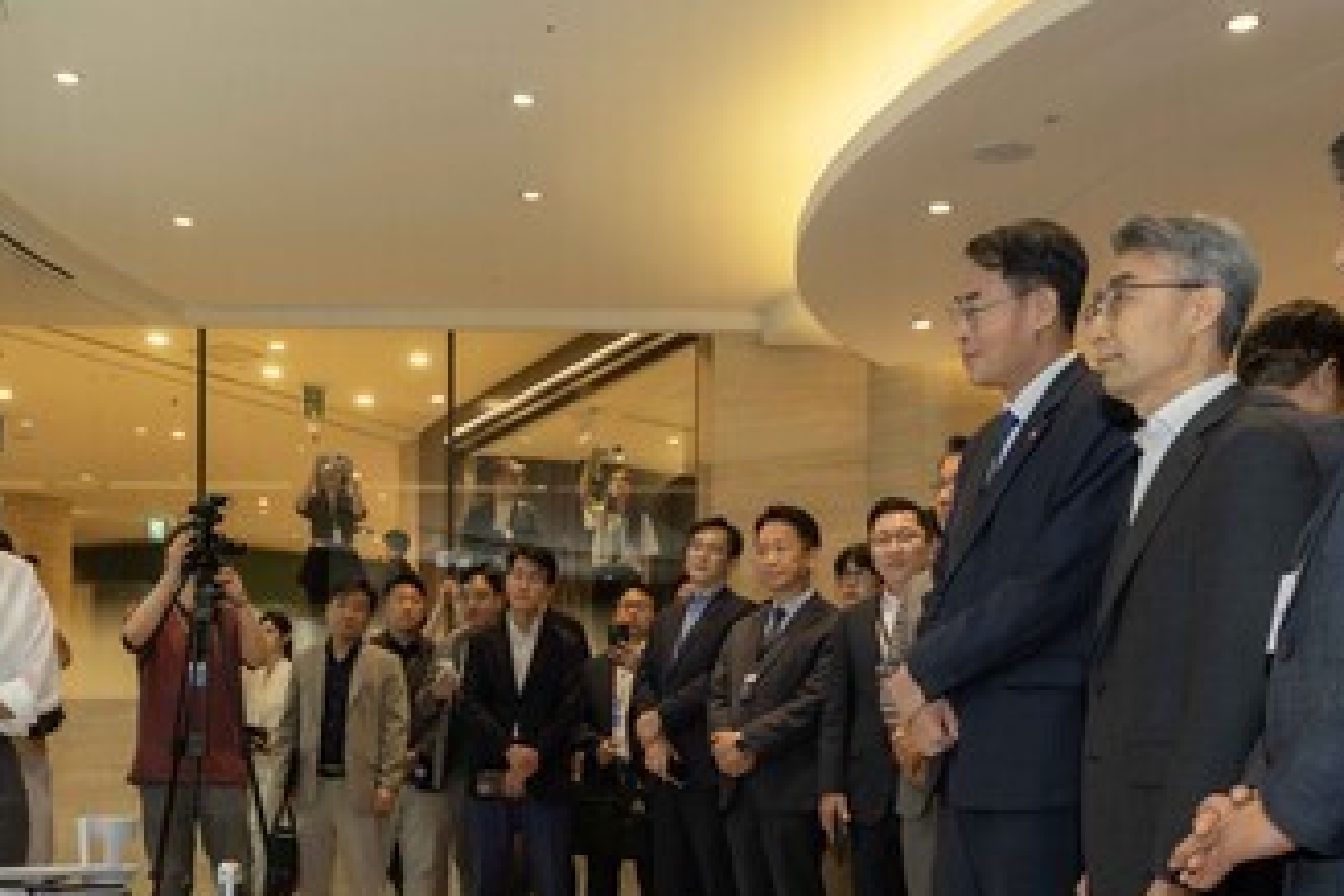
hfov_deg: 44.4
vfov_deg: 29.6
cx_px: 563
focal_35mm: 44
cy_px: 756
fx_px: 1643
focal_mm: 24
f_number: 6.3
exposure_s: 1/80
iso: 1600
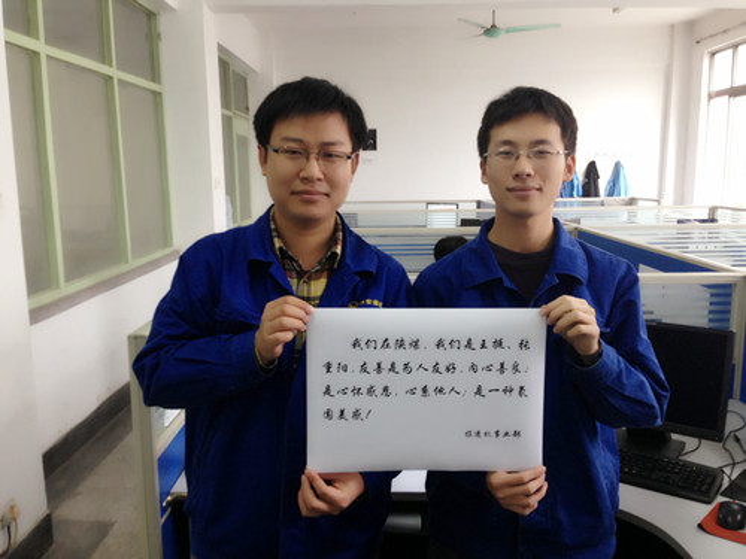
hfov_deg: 55.4
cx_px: 373
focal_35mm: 33
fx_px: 711
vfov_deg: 42.9
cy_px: 280
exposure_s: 1/20
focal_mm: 4.13
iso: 100
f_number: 2.4
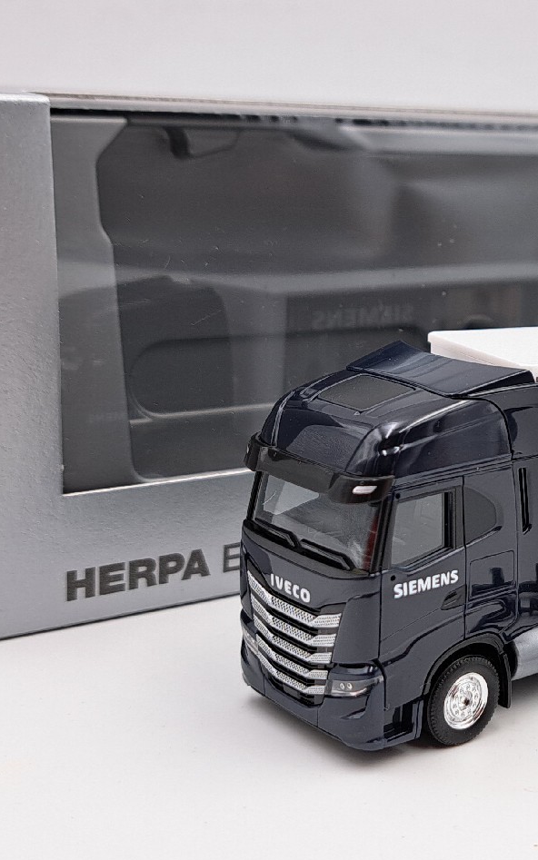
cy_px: 429
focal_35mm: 55
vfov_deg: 36.9
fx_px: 1290
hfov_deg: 22.9
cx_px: 501
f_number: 1.8
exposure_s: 1/100
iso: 50
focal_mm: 5.23
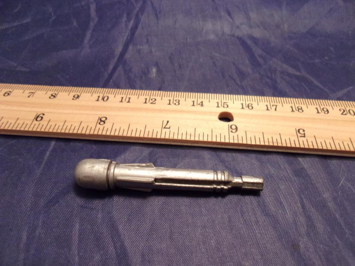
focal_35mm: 27
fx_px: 277
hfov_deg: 65.3
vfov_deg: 51.4
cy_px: 133
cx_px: 178
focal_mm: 4.9
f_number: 3
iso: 400
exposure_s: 1/34
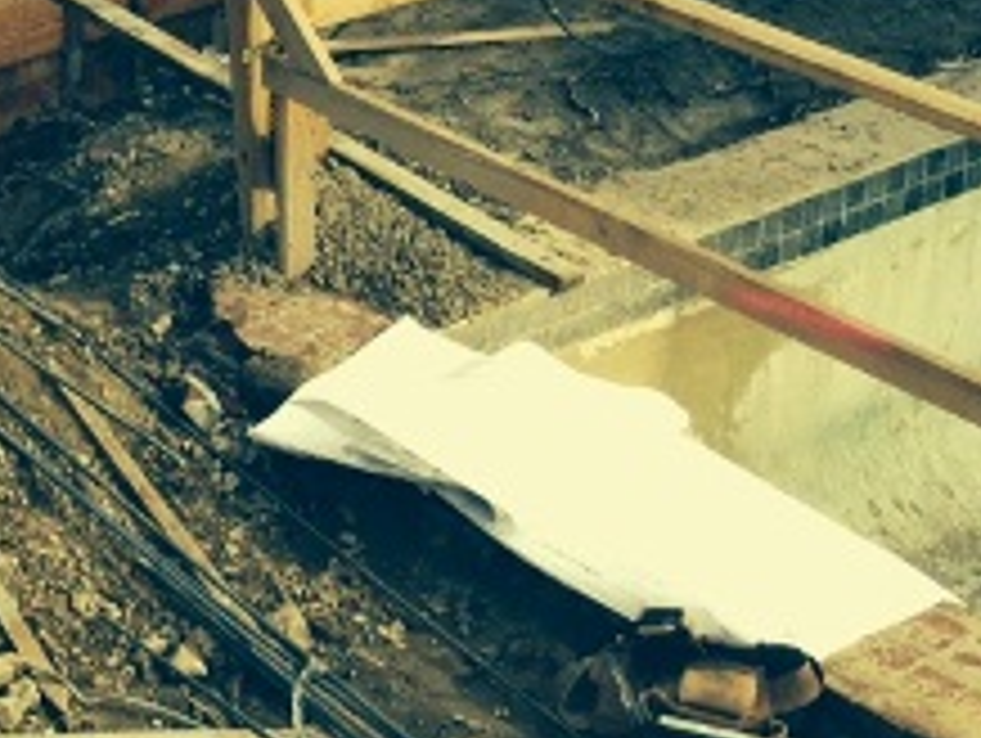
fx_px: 3433
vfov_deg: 11.6
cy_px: -454
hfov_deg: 14.8
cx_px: -598
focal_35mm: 121
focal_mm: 4.12
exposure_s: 1/589
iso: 50
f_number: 2.4
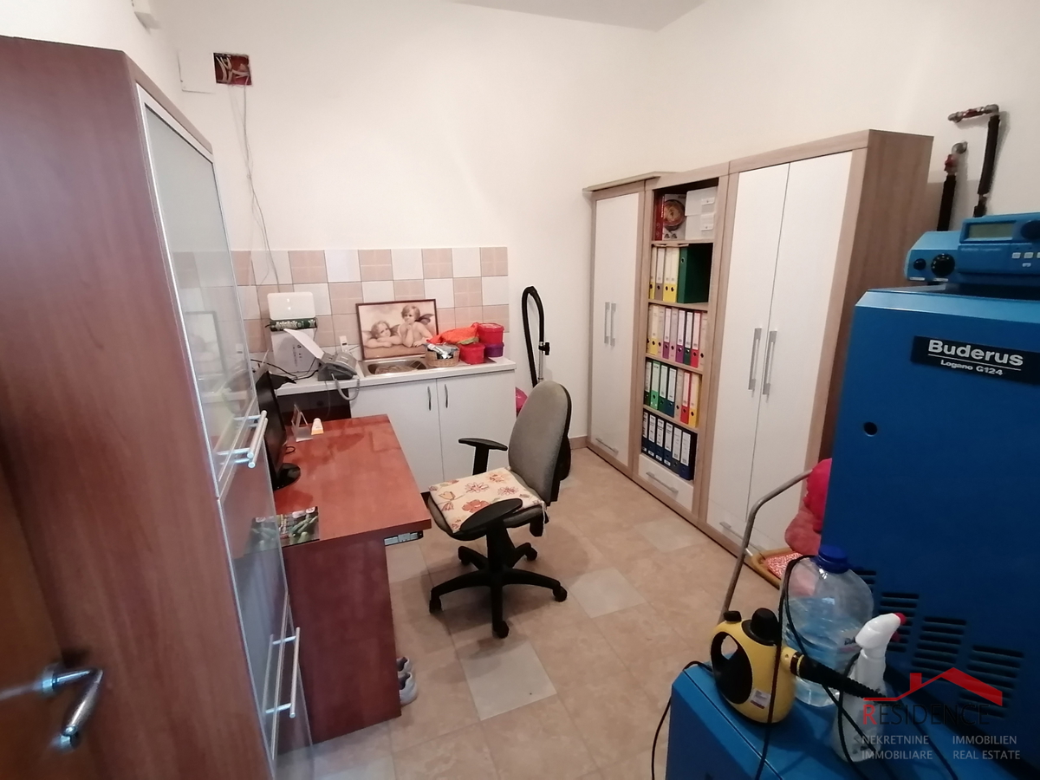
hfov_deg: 91.0
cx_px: 520
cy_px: 390
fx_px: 511
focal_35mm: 17
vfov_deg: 74.7
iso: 640
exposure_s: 1/16.7
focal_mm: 2.7
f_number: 2.4
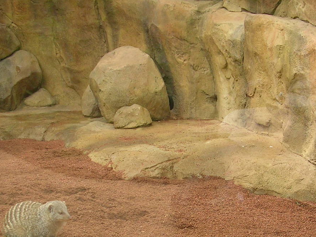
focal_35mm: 69
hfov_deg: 28.1
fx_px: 630
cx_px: 188
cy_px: 169
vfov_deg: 21.2
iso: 50
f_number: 2.8
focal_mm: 5.8
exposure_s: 1/142
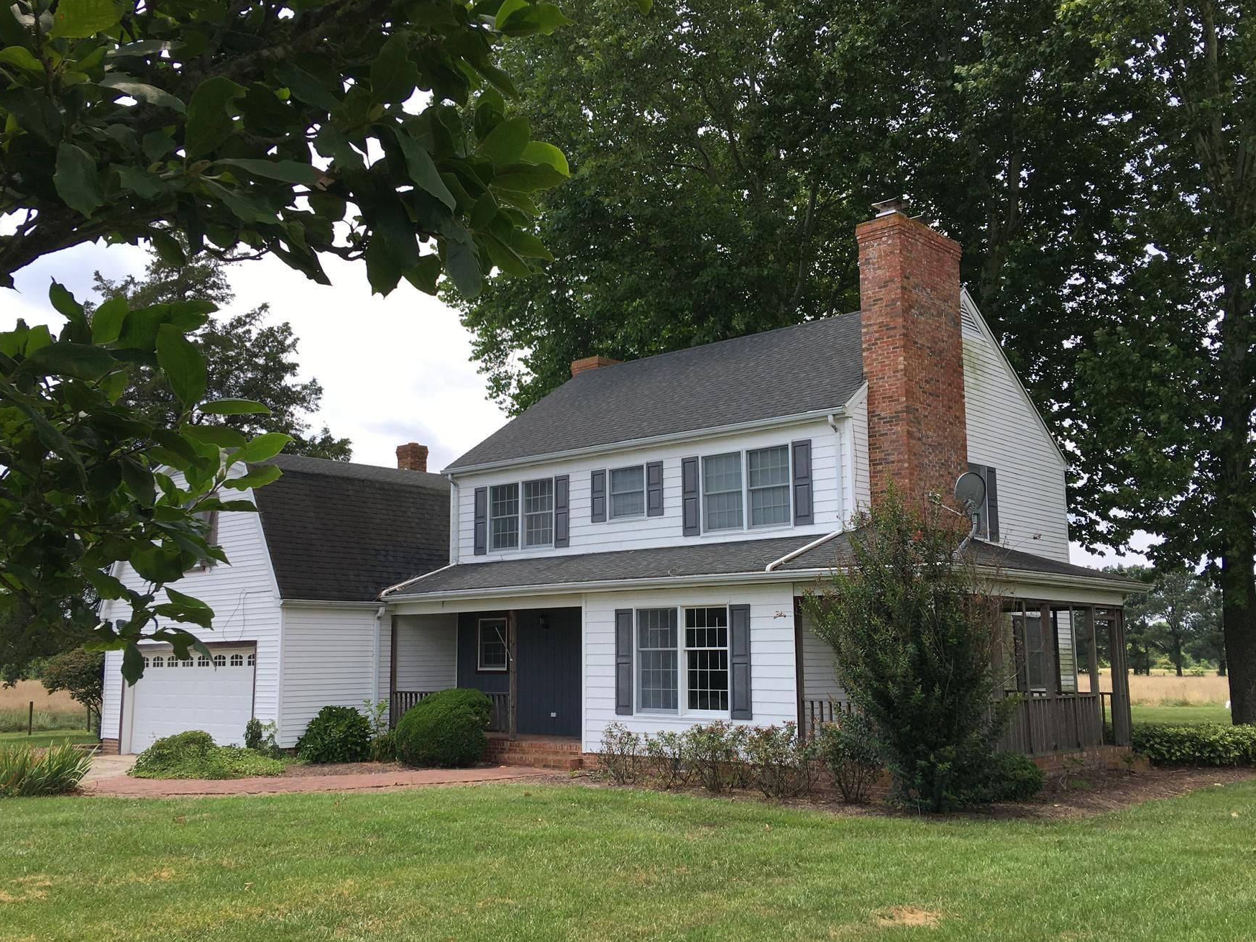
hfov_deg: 53.9
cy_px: 485
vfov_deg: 41.8
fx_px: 1234
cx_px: 601
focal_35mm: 34
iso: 25
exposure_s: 1/938
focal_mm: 4.15
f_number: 2.2
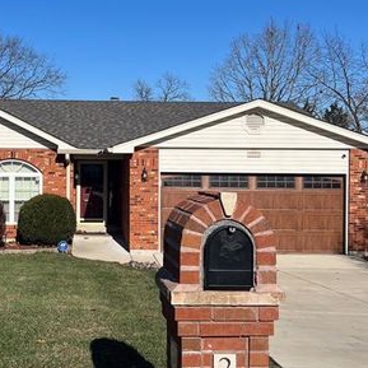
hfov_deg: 31.7
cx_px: 99
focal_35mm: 53
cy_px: 166
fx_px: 637
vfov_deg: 32.2
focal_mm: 5.7
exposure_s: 1/6993
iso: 50
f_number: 1.5
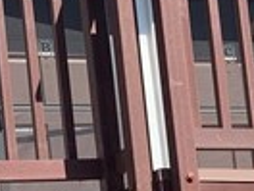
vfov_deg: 7.3
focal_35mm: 201
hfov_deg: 9.8
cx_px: 85
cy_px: 249
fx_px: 1475
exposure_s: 1/1205
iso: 25
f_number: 1.8
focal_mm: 4.25
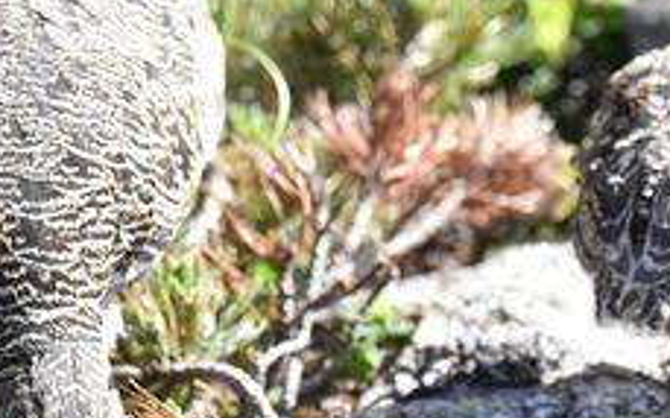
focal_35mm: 585
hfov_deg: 3.6
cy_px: 7
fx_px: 10681
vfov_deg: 2.2
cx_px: 380
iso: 1600
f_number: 7.1
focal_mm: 175
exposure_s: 1/2000
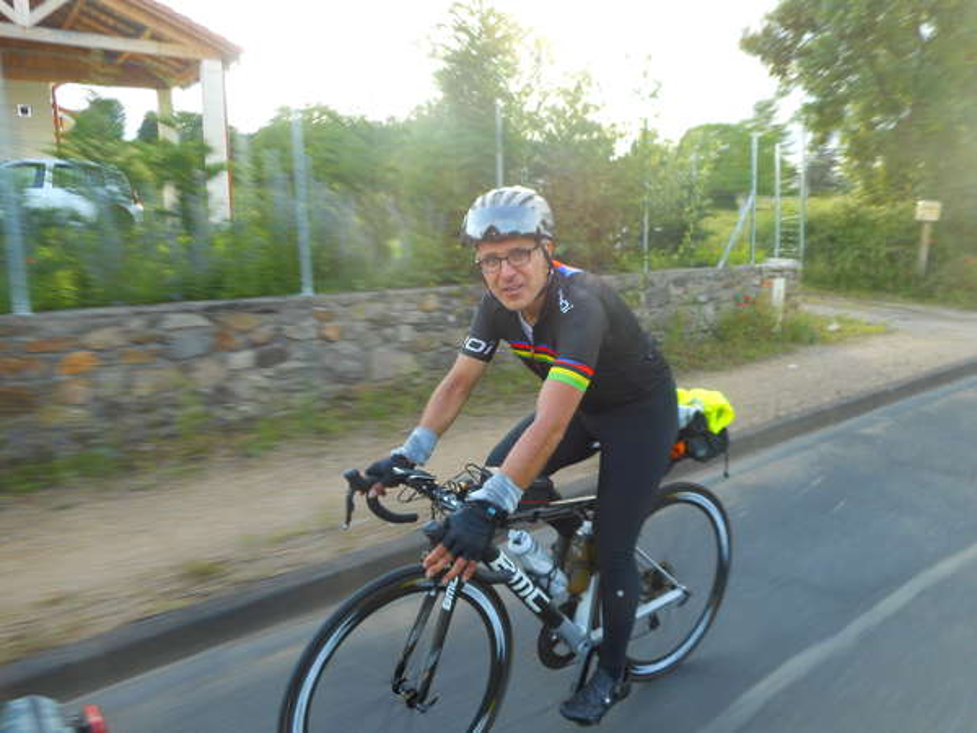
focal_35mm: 25
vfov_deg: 54.9
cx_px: 488
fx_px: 706
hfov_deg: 69.4
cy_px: 366
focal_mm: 4.5
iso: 80
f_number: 3.7
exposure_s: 1/60
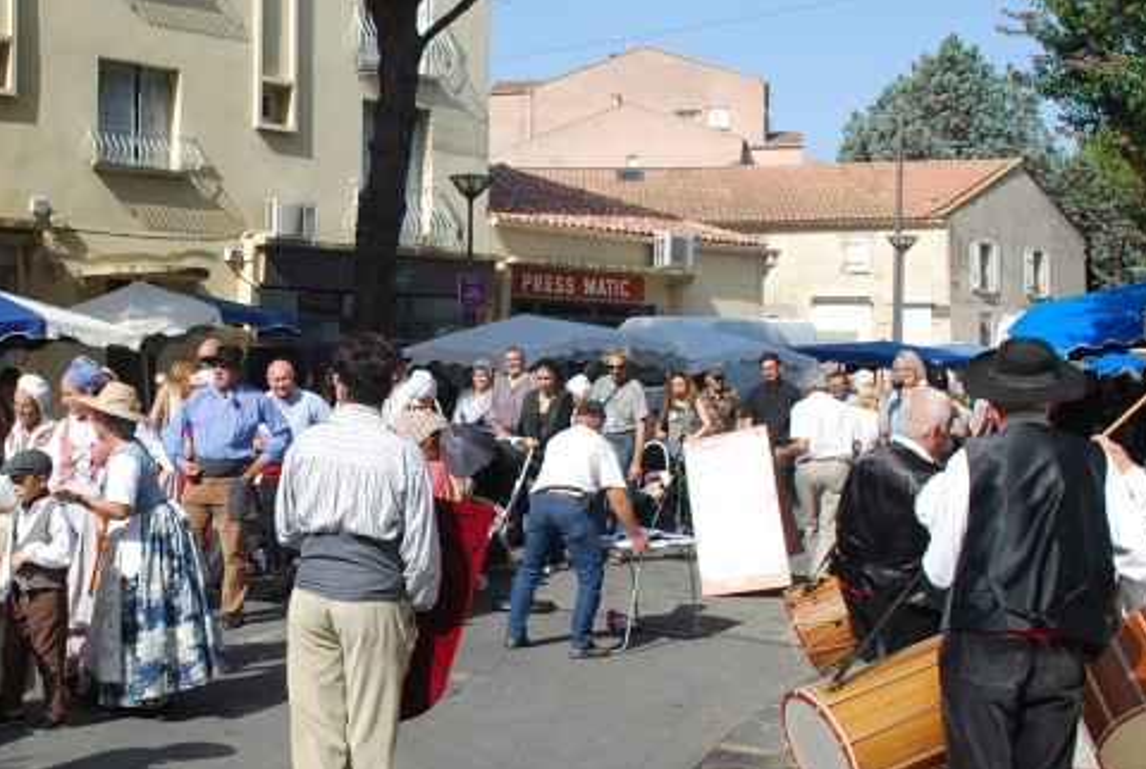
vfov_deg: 27.1
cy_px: 390
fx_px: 1595
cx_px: 282
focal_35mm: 50
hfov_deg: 38.5
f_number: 8
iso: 100
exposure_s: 1/250
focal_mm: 20
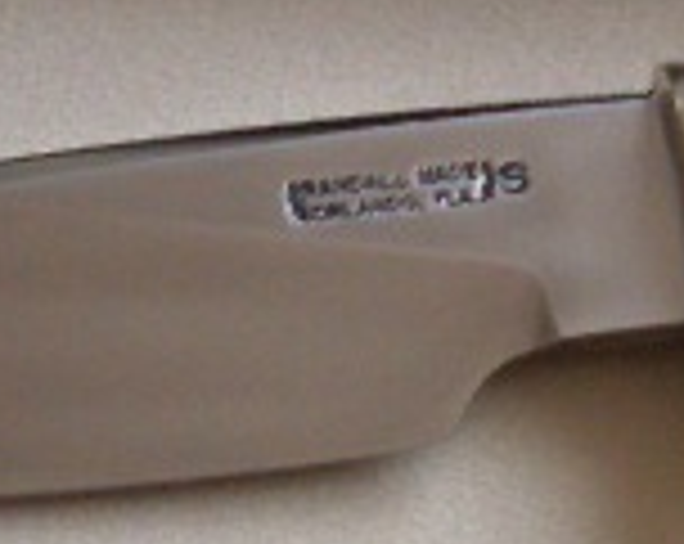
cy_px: 63
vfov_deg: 10.6
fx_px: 2909
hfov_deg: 13.4
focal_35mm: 144
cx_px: 522
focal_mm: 5.8
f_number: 2.6
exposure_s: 1/40
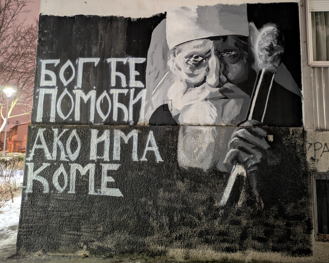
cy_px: 128
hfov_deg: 64.1
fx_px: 263
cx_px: 169
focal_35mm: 27
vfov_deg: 53.2
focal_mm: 5.43
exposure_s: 1/10
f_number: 1.89
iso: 2217
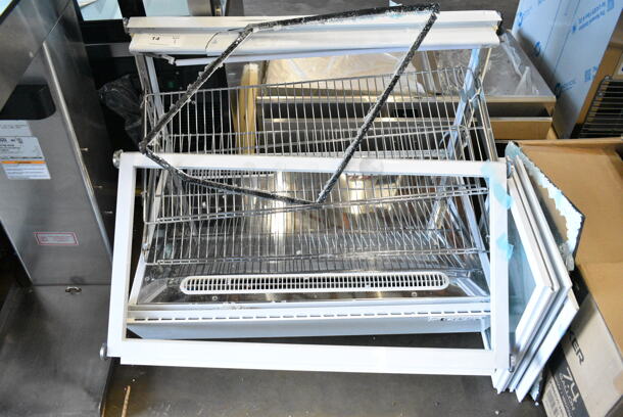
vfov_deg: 41.8
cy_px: 208
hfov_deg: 59.4
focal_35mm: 32
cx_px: 312
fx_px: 546
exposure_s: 1/250
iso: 6400
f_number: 5
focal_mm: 21
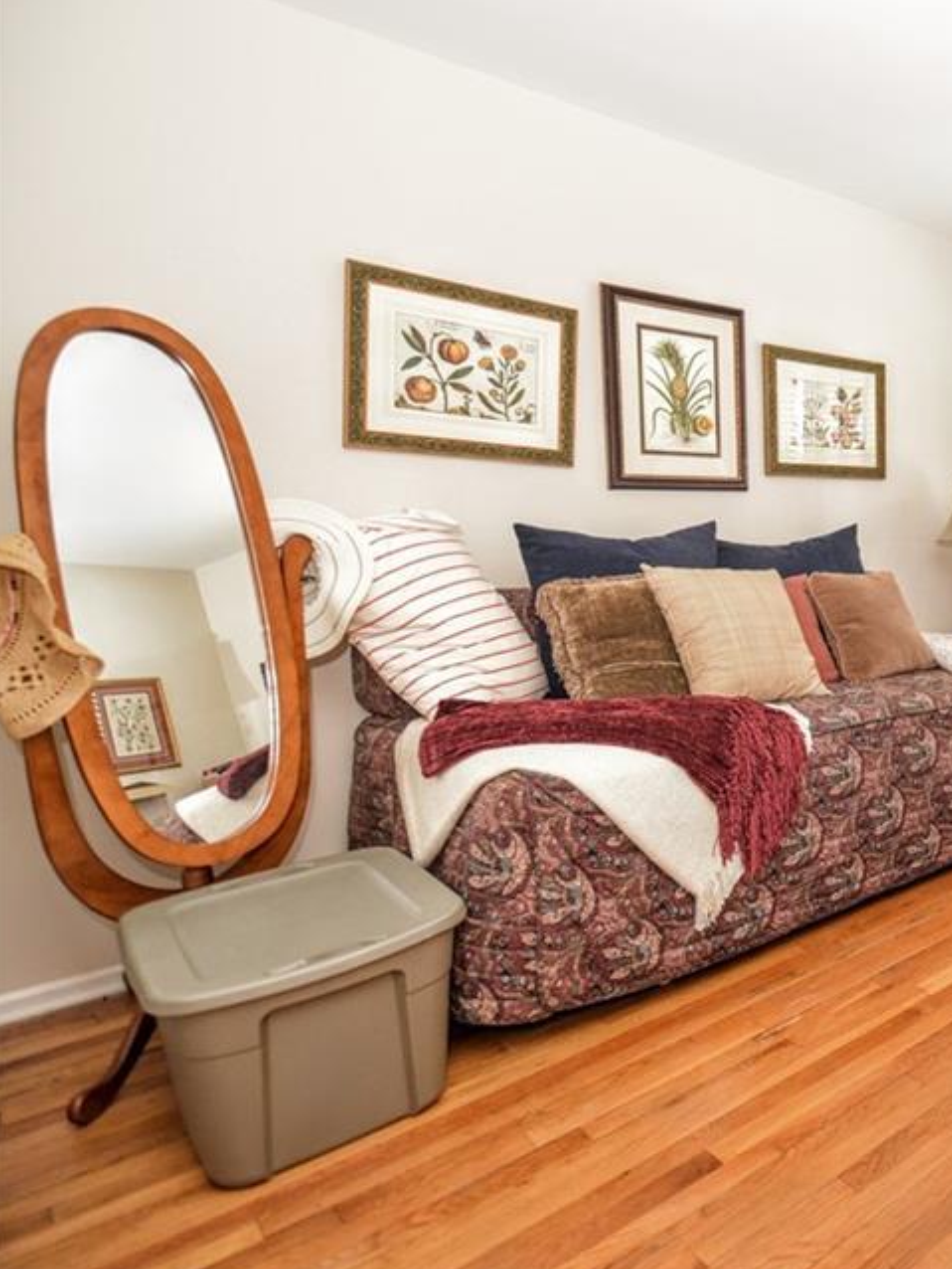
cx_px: 1010
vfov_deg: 50.1
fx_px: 1356
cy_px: 607
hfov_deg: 34.2
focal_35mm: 37
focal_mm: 24
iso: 1800
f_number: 2.8
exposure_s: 1/60
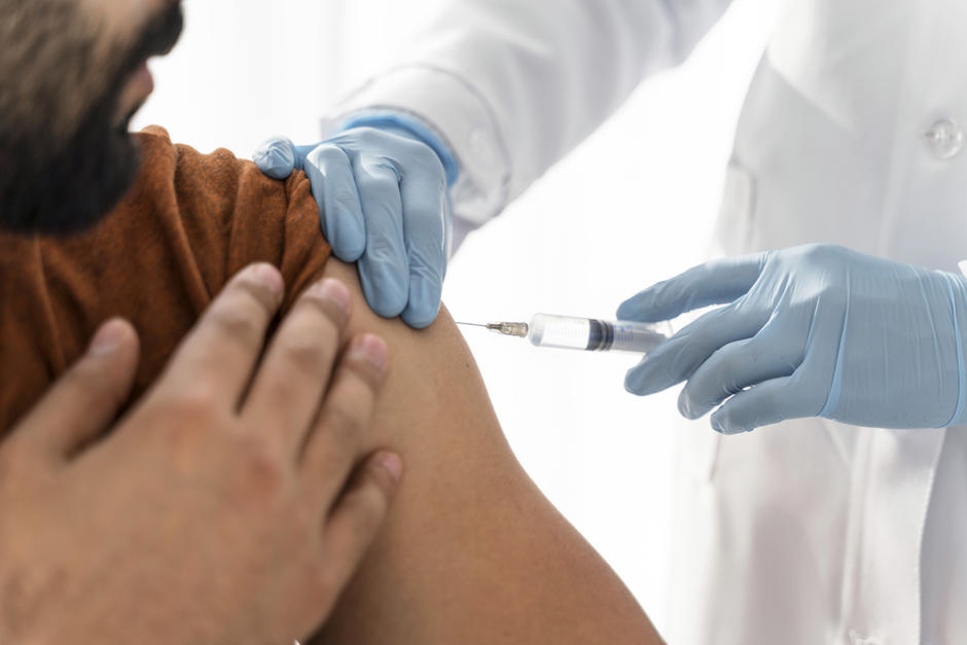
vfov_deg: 18.2
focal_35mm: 75
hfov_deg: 27.0
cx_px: 484
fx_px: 2015
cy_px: 322
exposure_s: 1/500
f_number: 2.8
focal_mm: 75
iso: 100
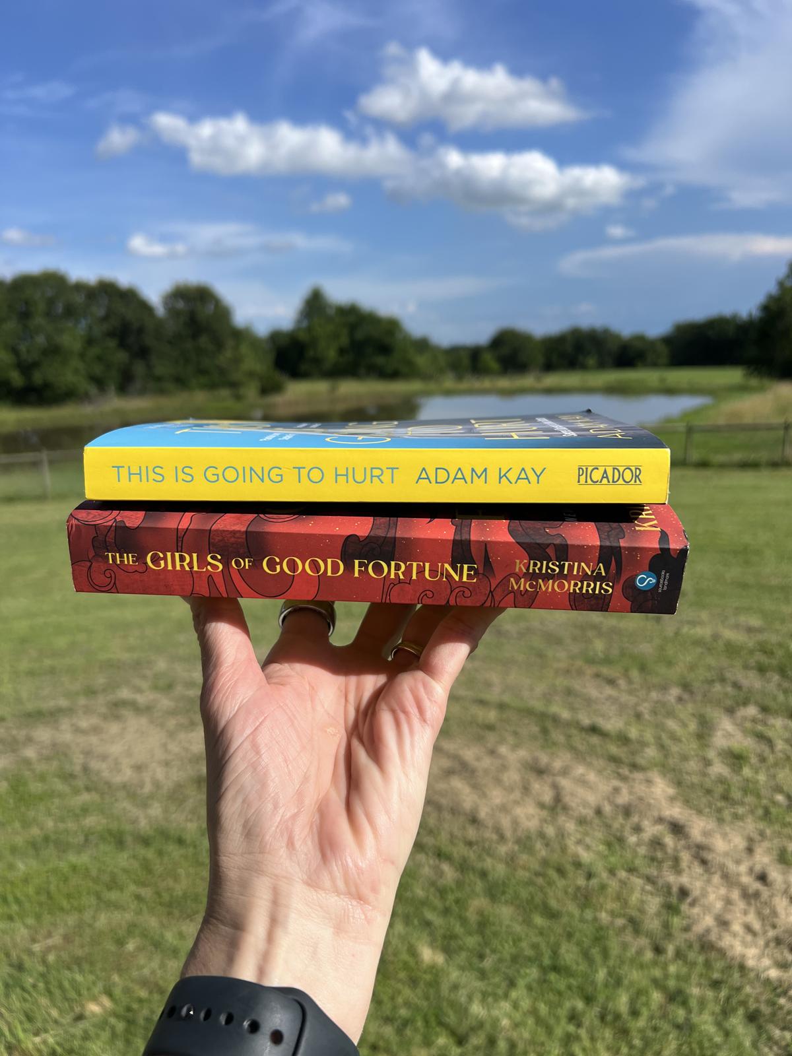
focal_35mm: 26
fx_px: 793
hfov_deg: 53.1
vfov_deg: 67.3
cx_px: 396
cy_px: 528
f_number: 1.5
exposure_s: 1/5076
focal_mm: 5.7
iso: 50
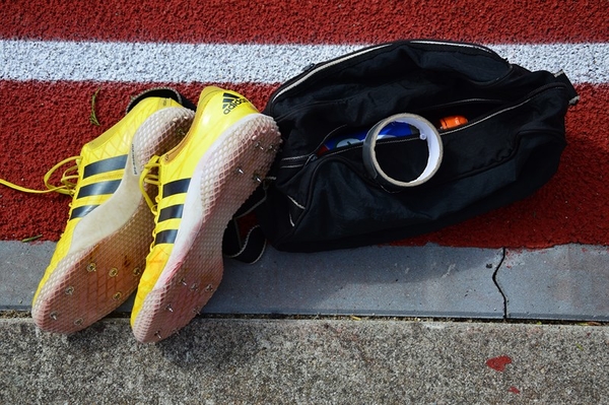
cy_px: 202
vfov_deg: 23.7
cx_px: 304
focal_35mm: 57
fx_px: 963
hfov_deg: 35.1
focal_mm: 38
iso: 200
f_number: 4.5
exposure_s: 1/1250
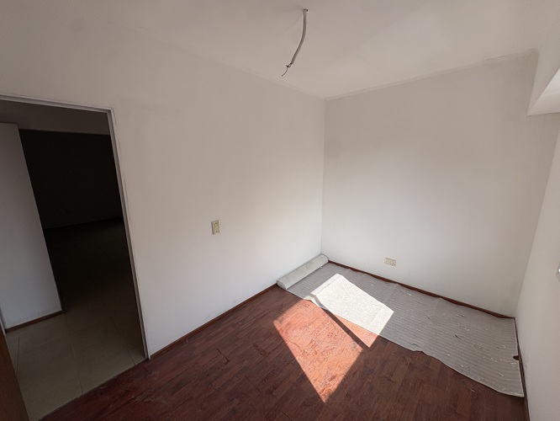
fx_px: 227
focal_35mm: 14
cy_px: 210
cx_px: 280
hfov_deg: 102.0
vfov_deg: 85.7
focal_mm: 2.22
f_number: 2.2
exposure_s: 1/879
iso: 50
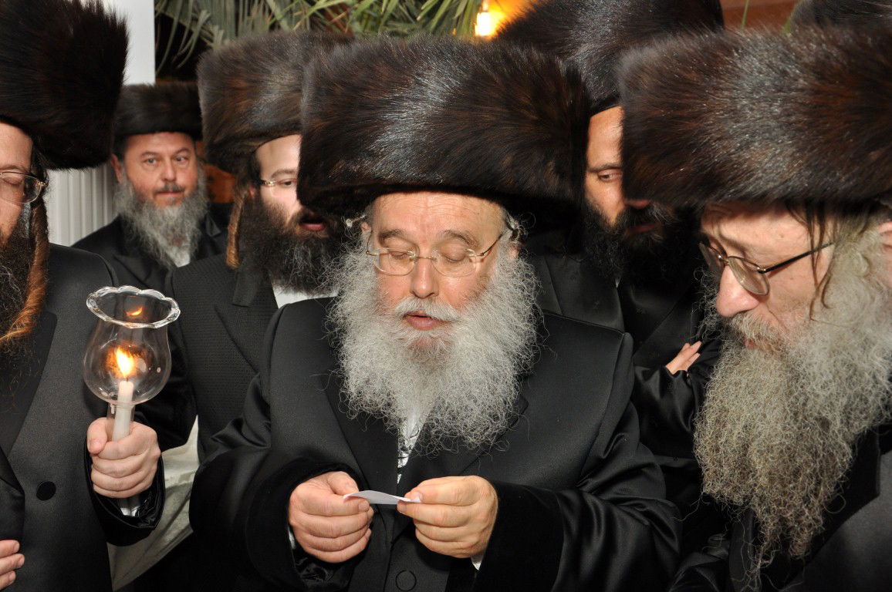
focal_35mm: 42
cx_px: 446
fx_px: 1039
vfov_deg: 31.8
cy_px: 296
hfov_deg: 46.4
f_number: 5.6
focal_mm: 28
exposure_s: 1/60
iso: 500
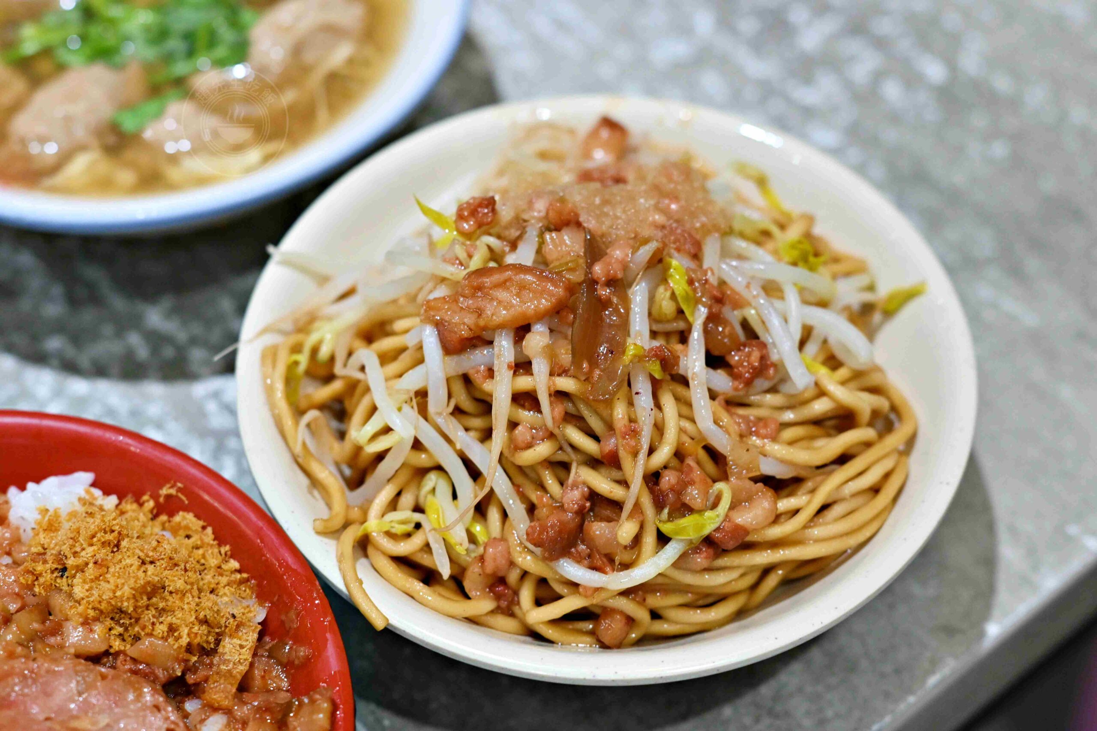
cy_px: 366
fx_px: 2285
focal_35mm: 75
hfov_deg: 27.0
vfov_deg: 18.2
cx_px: 548
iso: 900
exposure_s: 1/200
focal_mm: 50
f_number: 3.2
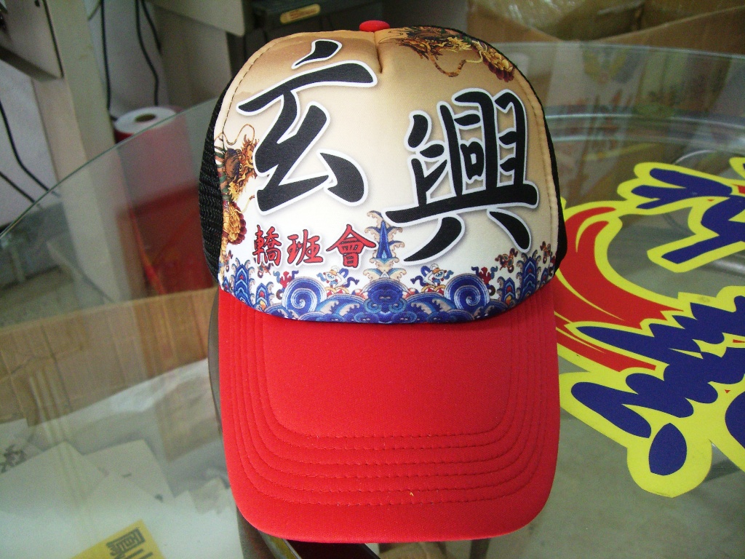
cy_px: 280
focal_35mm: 38
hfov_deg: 49.0
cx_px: 372
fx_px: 818
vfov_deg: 37.7
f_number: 2.7
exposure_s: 1/80
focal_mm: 6.2
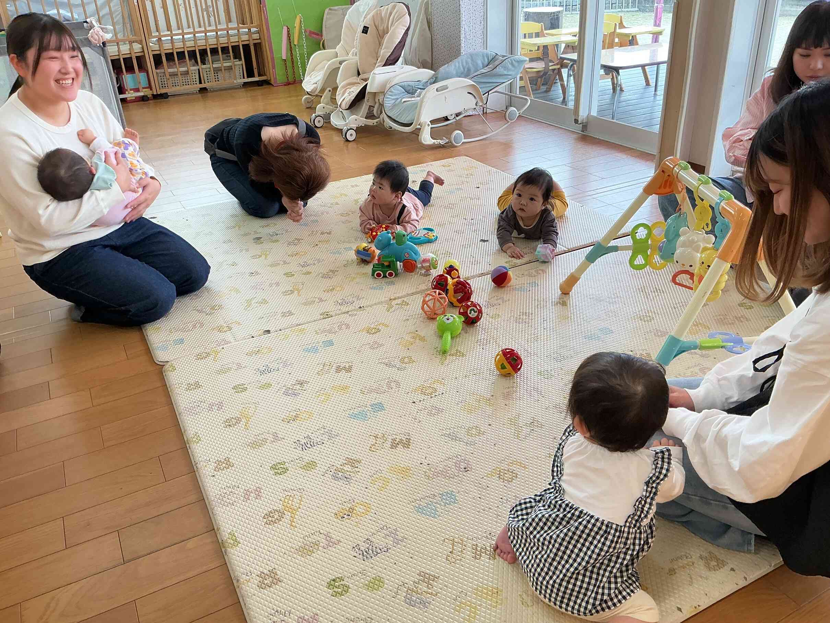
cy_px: 312
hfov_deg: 61.7
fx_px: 695
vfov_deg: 48.2
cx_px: 415
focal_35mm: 29
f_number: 1.8
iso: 32
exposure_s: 1/120
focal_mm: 3
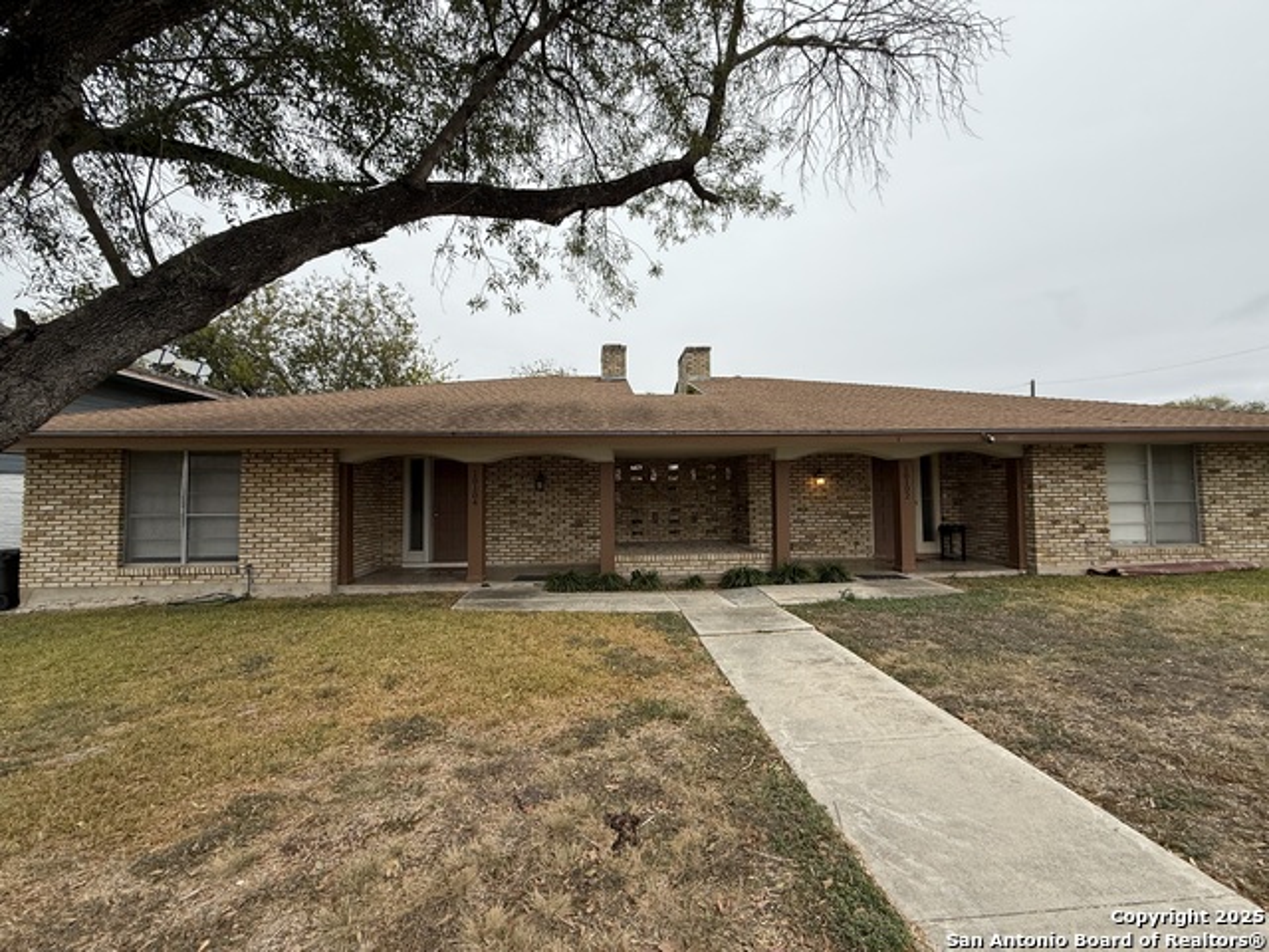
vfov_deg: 85.7
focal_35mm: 14
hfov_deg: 102.1
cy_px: 476
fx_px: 513
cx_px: 634
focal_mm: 2.22
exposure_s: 1/383
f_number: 2.2
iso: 50
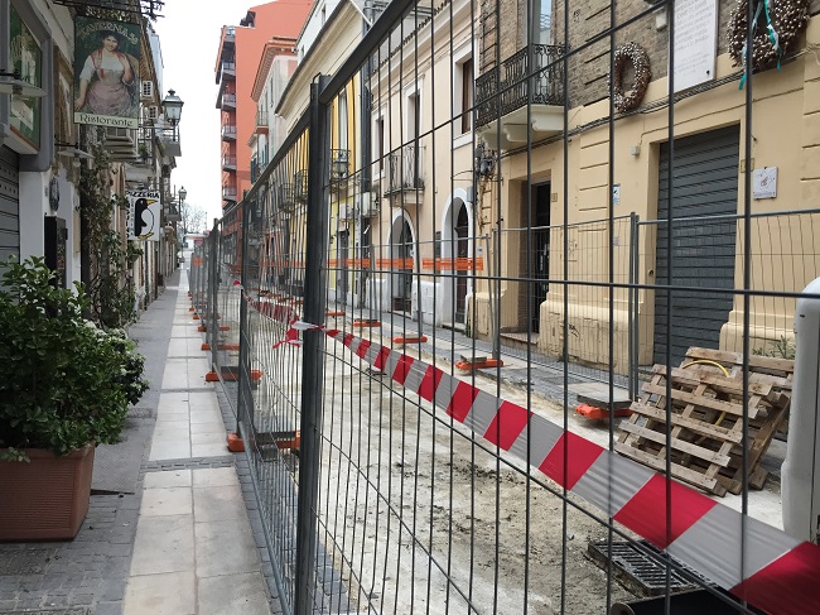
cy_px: 308
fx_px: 687
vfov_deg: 48.2
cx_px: 410
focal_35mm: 29
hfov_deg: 61.7
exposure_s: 1/33
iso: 32
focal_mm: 4.15
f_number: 2.2
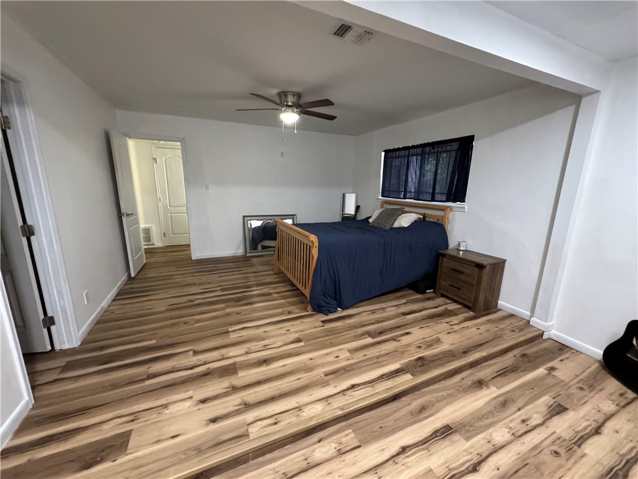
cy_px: 240
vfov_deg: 85.7
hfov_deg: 102.1
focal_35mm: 14
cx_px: 319
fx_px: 258
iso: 1000
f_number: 2.2
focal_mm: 2.22
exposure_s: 1/60
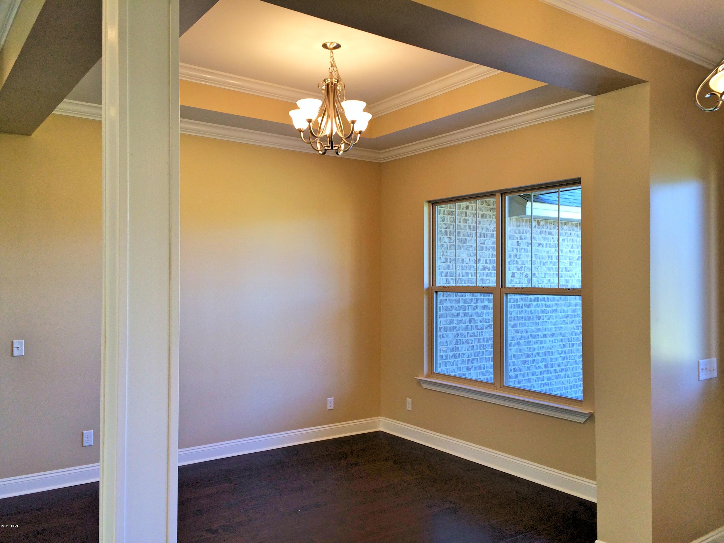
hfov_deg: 61.7
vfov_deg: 48.2
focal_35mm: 29
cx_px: 362
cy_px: 272
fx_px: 607
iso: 32
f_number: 2.2
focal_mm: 4.15
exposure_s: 1/40
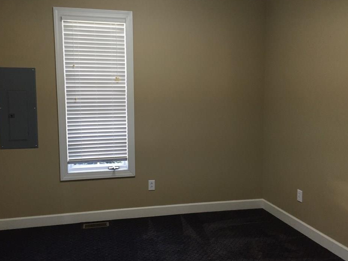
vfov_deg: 44.2
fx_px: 322
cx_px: 159
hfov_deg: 56.7
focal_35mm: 32
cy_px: 127
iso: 50
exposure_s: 1/30
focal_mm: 4.15
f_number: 2.2
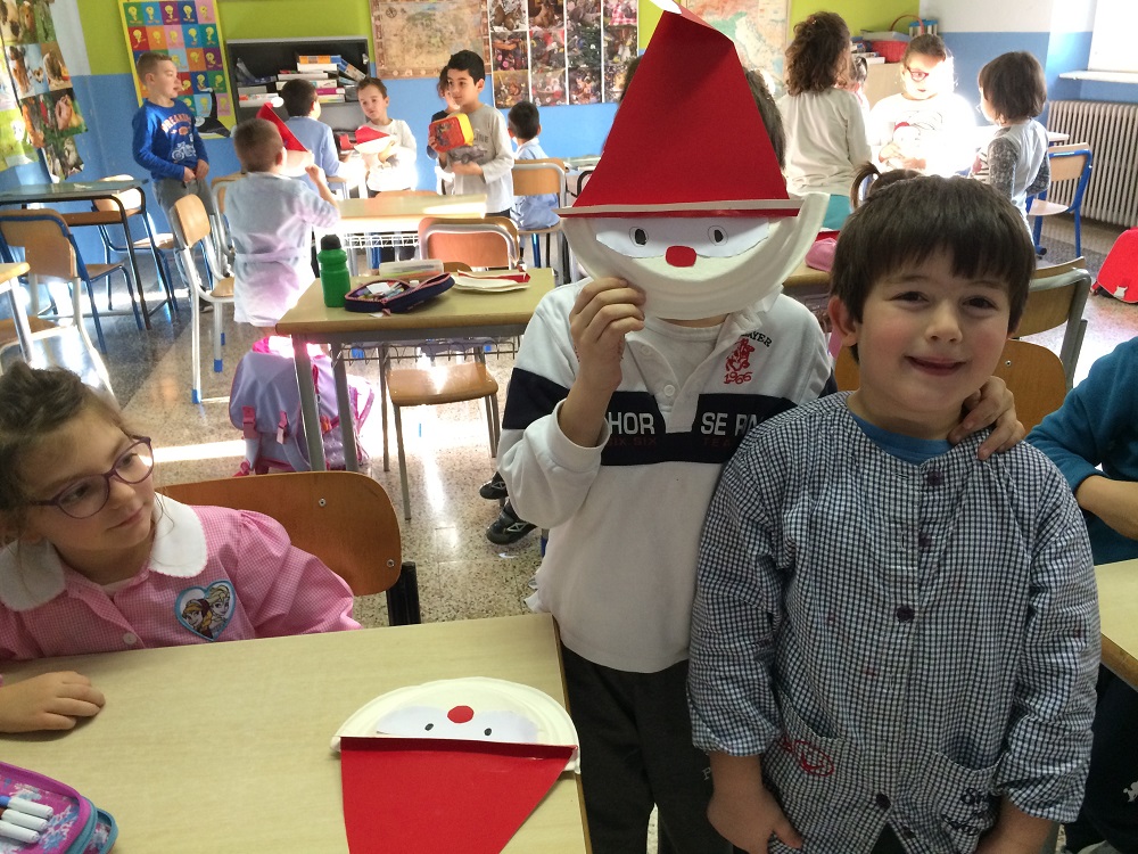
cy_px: 427
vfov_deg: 48.2
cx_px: 569
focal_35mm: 29
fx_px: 953
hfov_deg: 61.7
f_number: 2.2
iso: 200
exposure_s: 1/33
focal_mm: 4.15
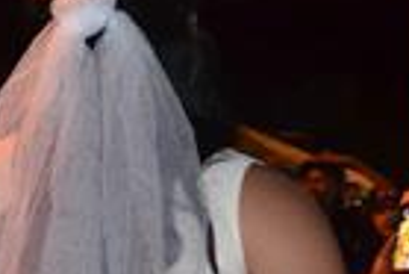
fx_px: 1960
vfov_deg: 7.9
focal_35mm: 172
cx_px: -509
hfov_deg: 10.5
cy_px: 326
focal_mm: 25
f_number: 4
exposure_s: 1/60
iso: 3200
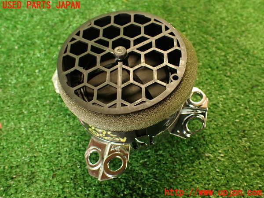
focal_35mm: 32
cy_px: 99
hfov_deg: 56.8
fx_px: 244
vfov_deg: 44.2
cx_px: 132
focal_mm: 5.79
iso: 320
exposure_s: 1/30
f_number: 2.4
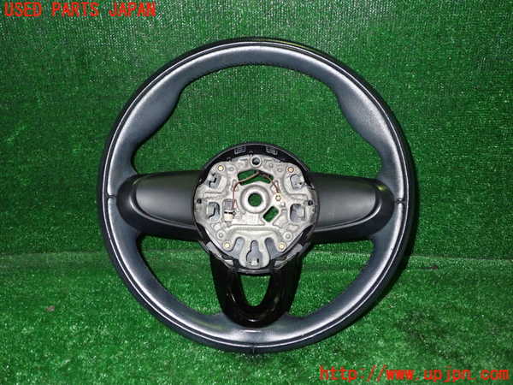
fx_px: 445
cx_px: 256
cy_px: 192
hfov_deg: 60.0
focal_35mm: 30
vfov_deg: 46.8
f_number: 6.3
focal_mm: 5.4
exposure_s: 1/30
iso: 800
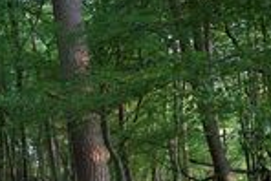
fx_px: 550
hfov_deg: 25.4
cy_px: 237
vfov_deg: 17.5
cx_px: -37
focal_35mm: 73
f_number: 4
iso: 6400
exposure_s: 1/125
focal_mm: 27
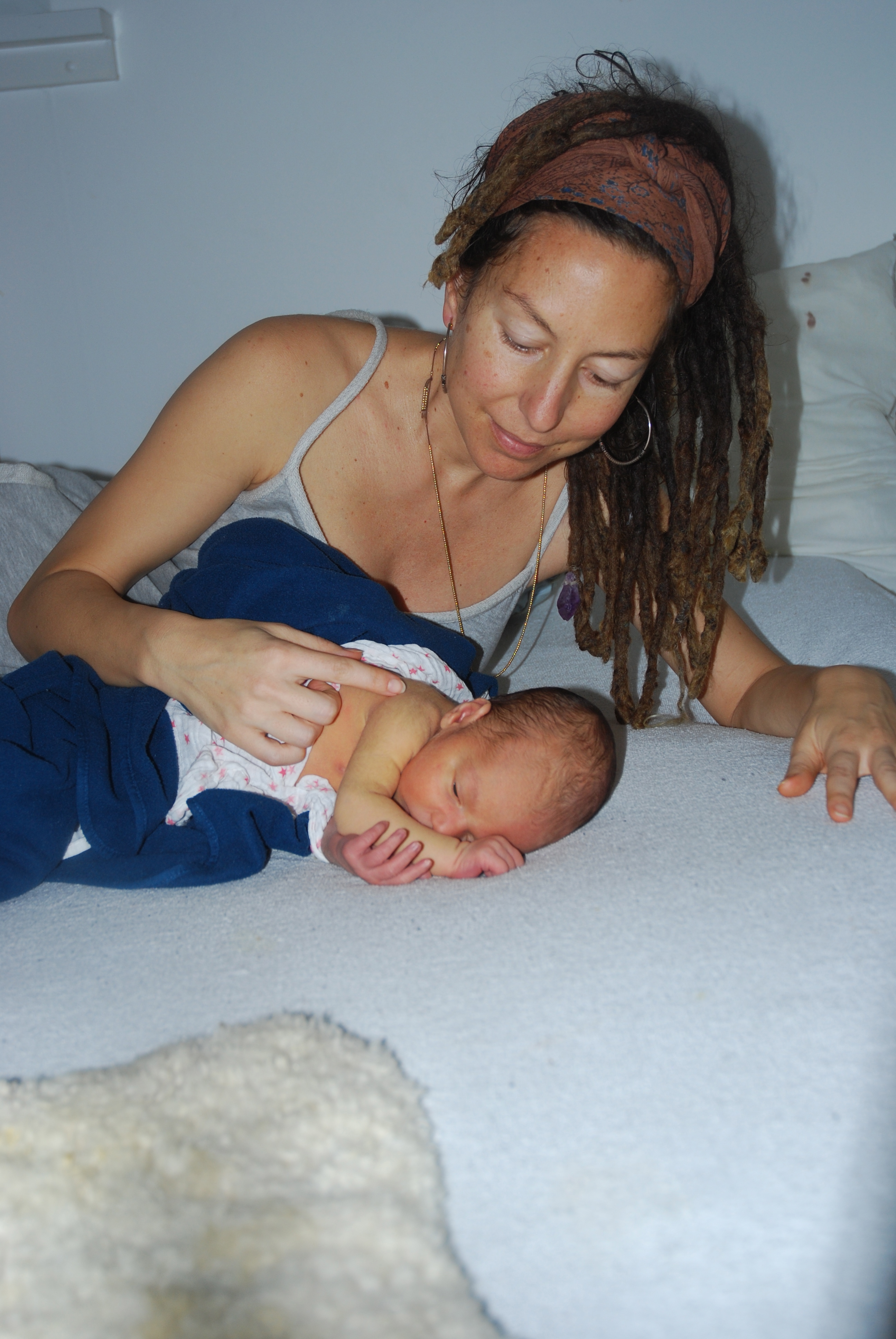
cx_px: 448
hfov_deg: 30.9
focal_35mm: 44
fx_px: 1619
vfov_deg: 44.9
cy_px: 670
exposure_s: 1/60
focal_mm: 29
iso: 200
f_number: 4
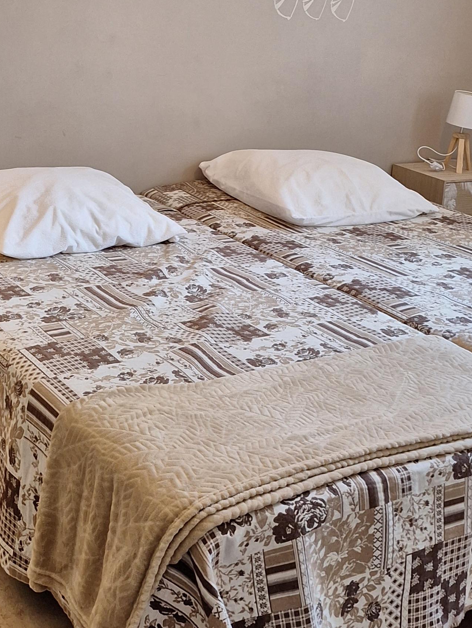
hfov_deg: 26.5
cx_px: 199
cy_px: 124
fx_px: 1000
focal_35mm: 55
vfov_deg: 33.9
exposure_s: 1/50
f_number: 1.8
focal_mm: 5.54
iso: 250
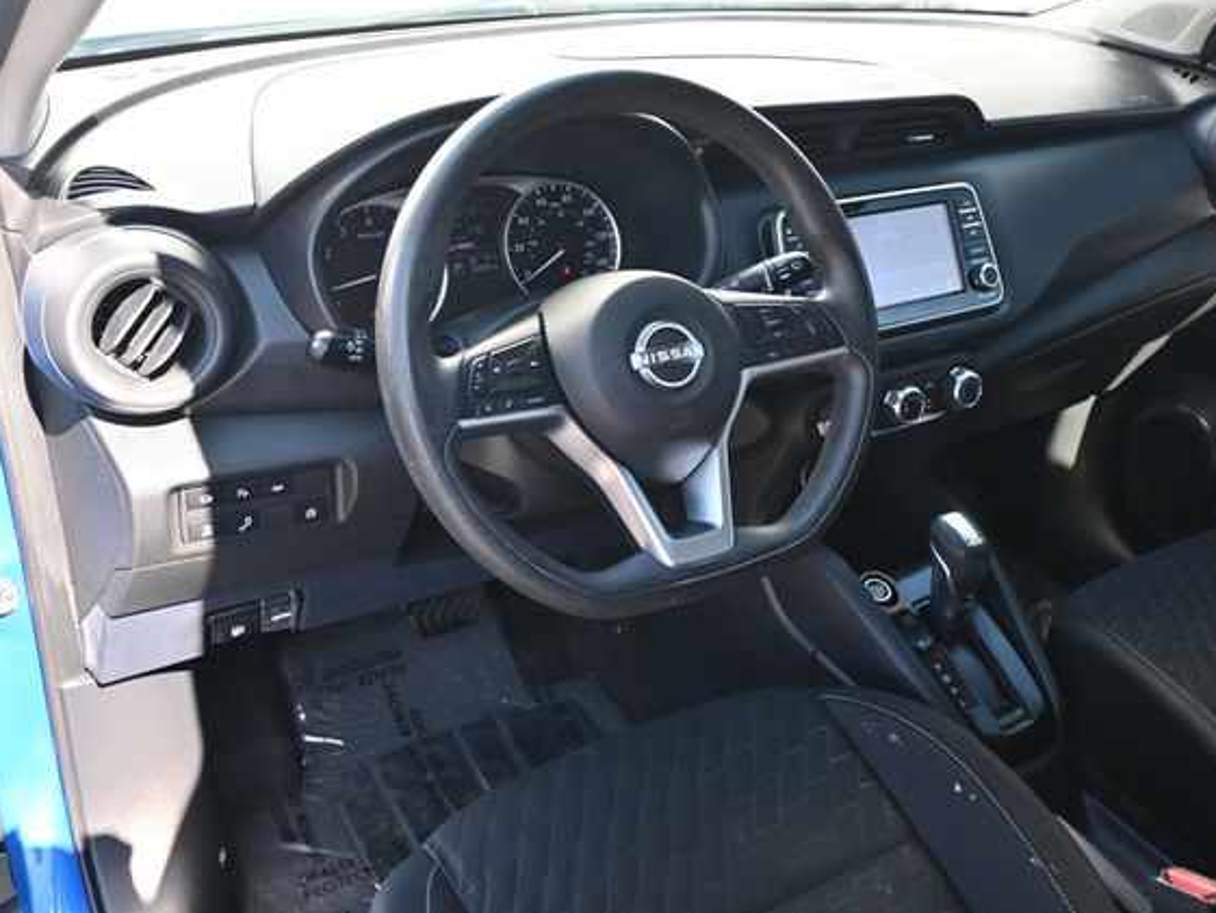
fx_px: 1214
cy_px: 453
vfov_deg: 41.2
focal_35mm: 35
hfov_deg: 53.1
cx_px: 687
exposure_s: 1/125
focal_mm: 21
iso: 400
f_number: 4
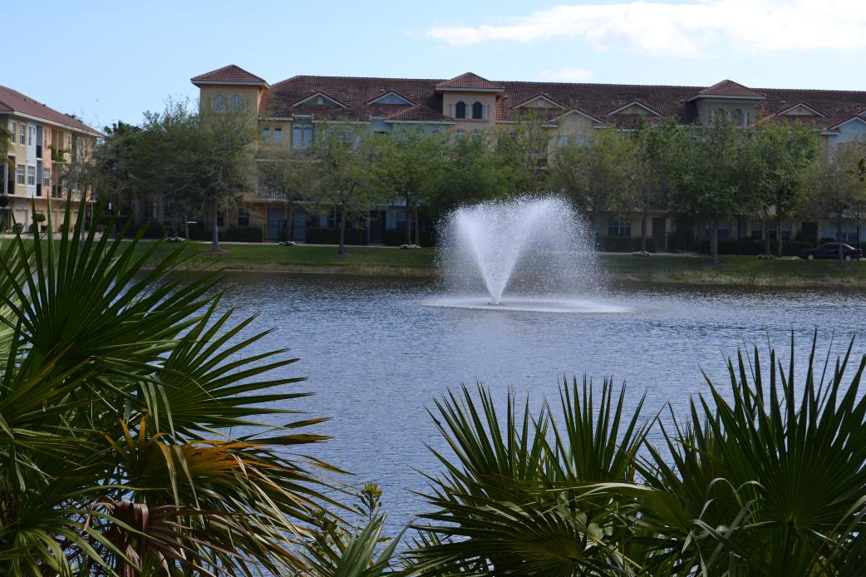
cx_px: 472
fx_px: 1755
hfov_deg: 27.7
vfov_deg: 18.7
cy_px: 301
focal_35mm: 73
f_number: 7.1
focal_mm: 44
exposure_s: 1/200
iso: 100
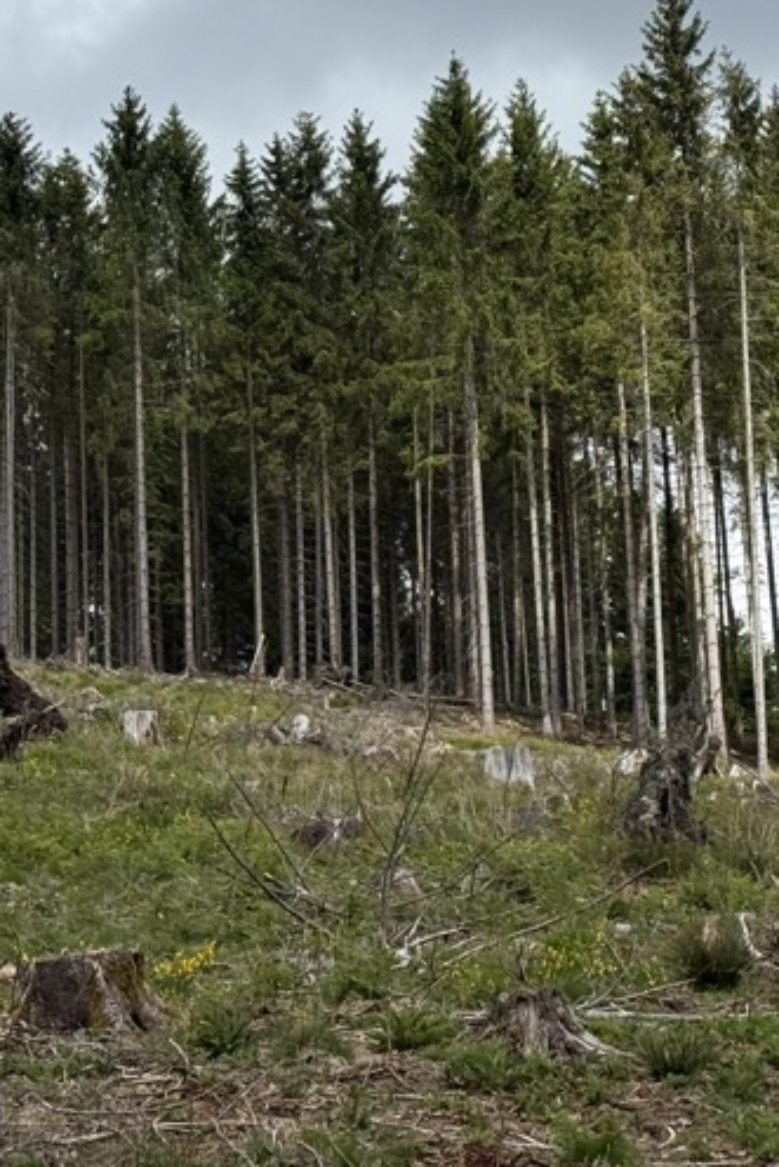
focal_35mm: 103
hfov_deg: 13.2
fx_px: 3341
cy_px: 278
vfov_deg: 19.7
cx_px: 635
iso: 64
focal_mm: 6.76
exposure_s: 1/6024
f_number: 1.78
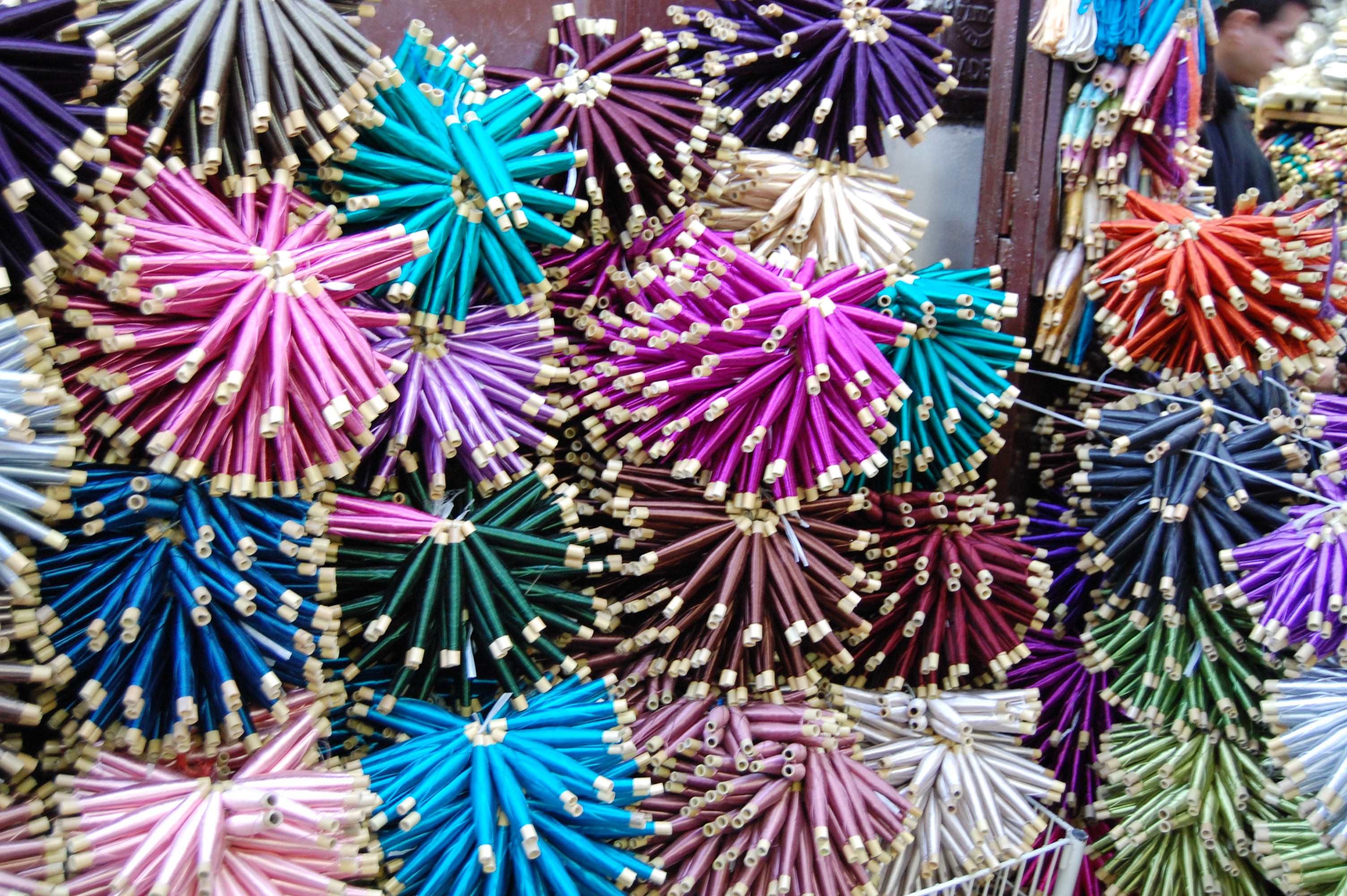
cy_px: 448
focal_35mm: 42
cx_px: 674
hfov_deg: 46.4
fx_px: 1570
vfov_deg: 31.8
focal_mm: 28
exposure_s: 1/5
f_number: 4.2
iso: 800
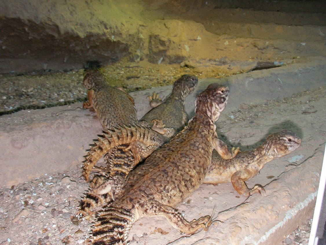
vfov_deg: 35.1
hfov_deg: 45.8
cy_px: 122
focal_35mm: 41
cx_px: 163
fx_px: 386
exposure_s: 1/30
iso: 100
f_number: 5.6
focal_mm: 6.3
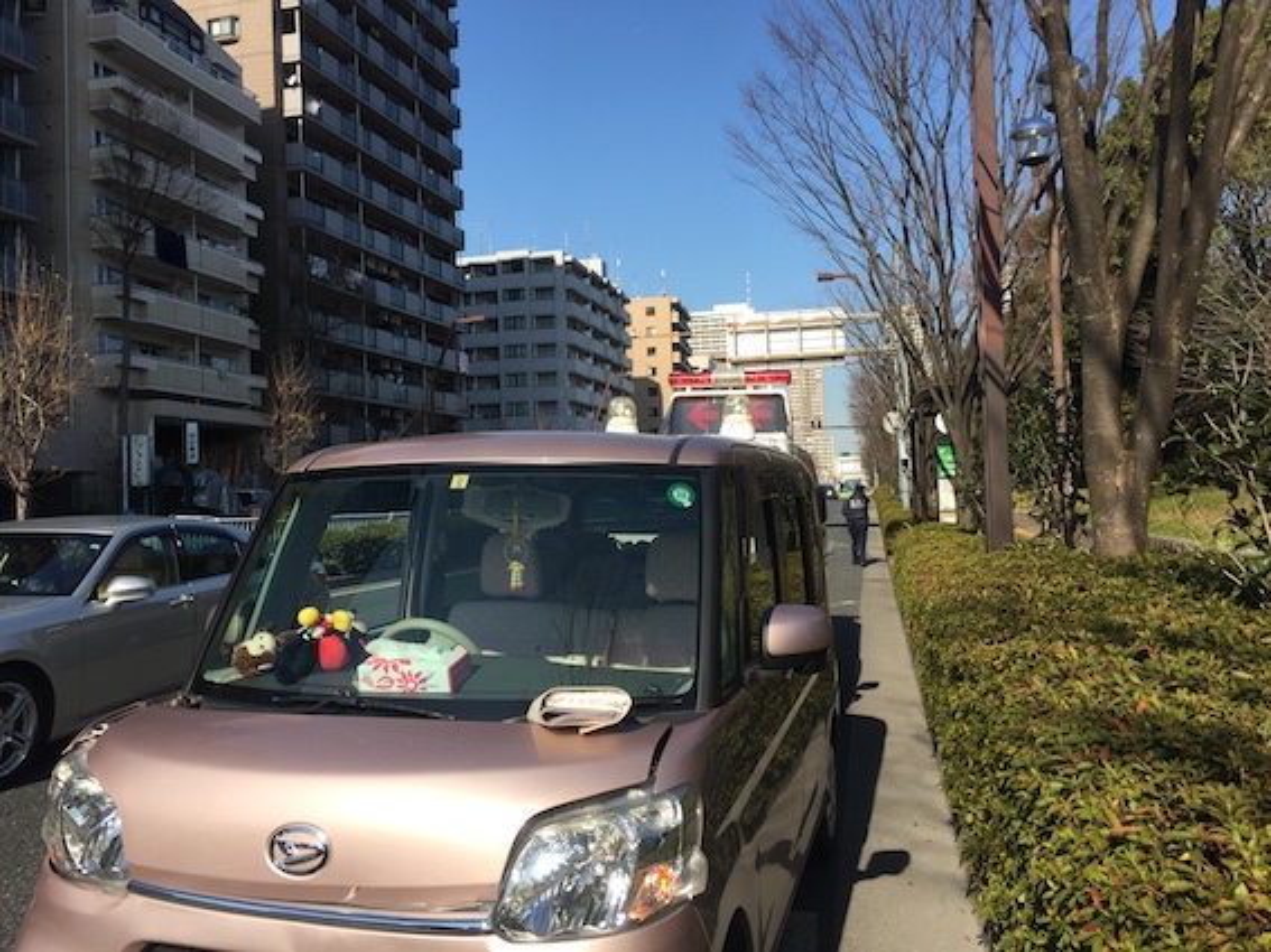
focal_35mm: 29
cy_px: 476
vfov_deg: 48.2
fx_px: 1065
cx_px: 636
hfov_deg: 61.7
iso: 32
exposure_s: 1/1980
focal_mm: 4.15
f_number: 2.2
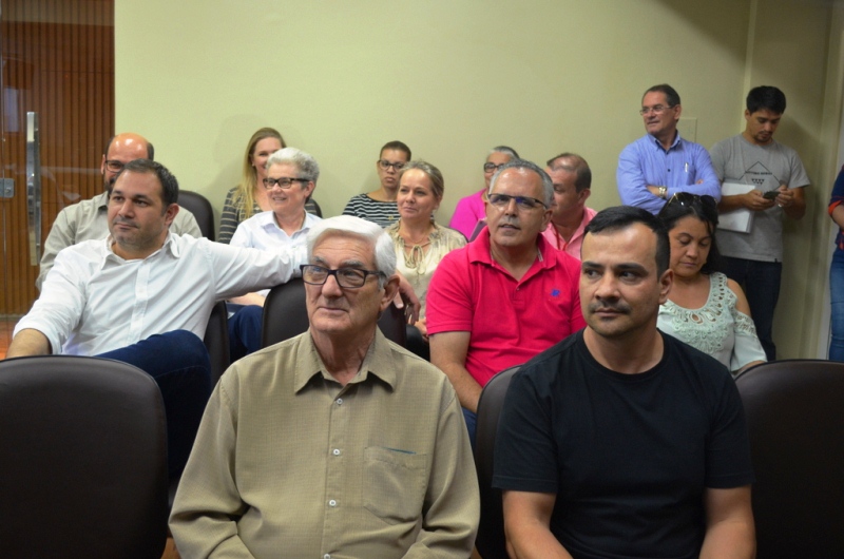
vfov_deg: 31.8
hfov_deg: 46.5
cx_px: 422
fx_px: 983
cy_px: 280
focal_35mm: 42
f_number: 4.5
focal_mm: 28
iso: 800
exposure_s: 1/60
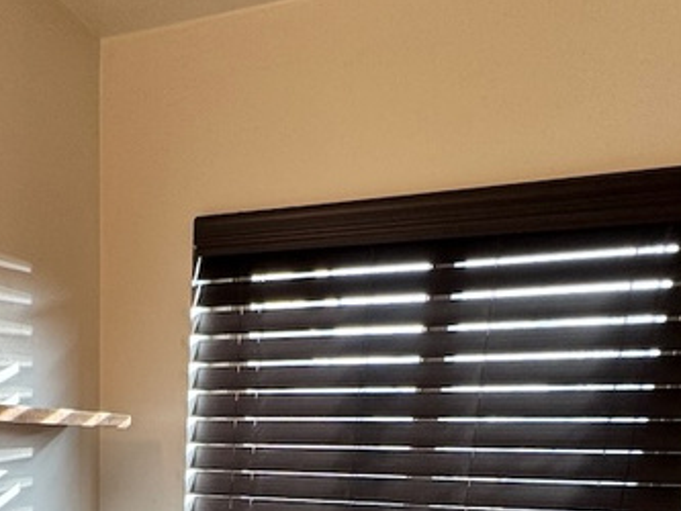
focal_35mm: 43
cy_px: 677
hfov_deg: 41.8
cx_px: 131
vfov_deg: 27.6
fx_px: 846
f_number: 2.2
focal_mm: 2.22
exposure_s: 1/120
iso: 100
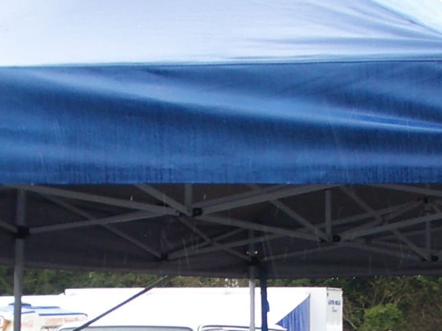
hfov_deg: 15.3
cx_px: 193
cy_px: 560
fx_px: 1647
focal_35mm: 129
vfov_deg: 10.9
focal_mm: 5.8
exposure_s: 1/125
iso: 80
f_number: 2.6
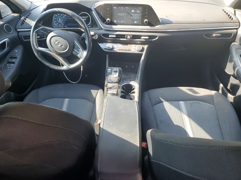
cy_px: 90
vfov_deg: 53.1
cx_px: 120
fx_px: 181
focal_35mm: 26
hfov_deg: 67.3
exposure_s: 1/120
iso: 64
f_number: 1.5
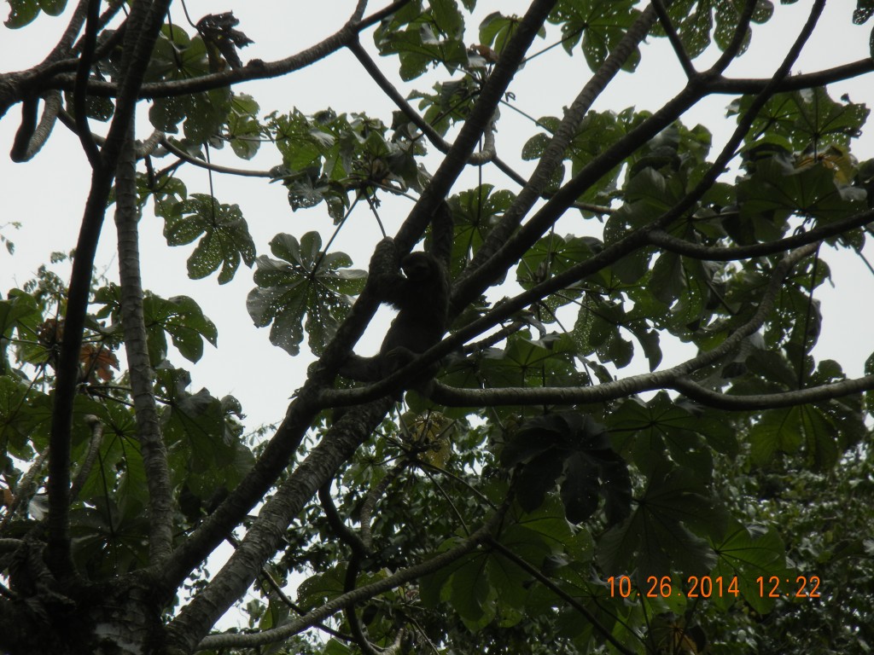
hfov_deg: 6.6
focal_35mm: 300
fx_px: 7575
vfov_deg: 5.0
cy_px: 328
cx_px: 437
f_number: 5.6
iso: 160
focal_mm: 54
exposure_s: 1/864
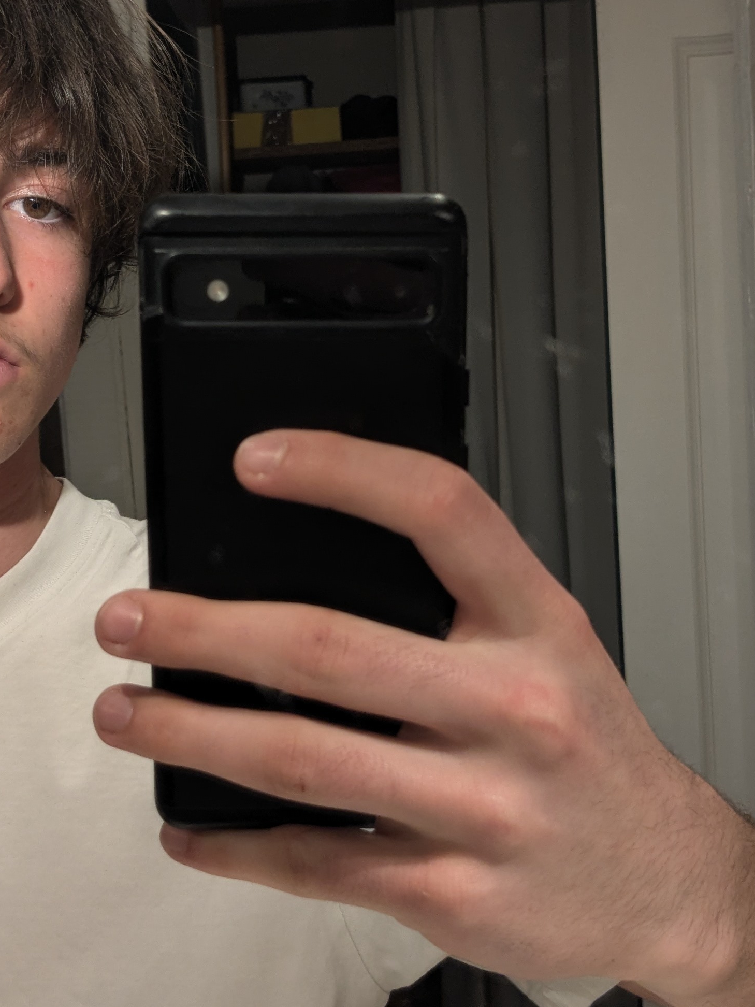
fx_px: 1629
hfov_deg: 26.1
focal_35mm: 56
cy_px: 489
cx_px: 349
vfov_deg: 34.3
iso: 82
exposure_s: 1/99.9
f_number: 1.73
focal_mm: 4.38
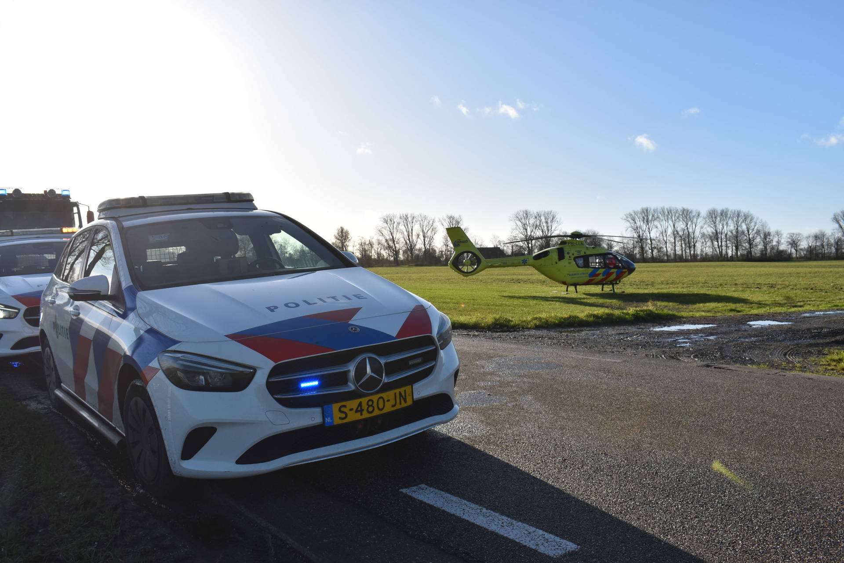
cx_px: 422
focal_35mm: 30
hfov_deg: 61.9
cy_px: 282
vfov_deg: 43.6
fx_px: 703
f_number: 11
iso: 200
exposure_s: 1/500
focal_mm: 20
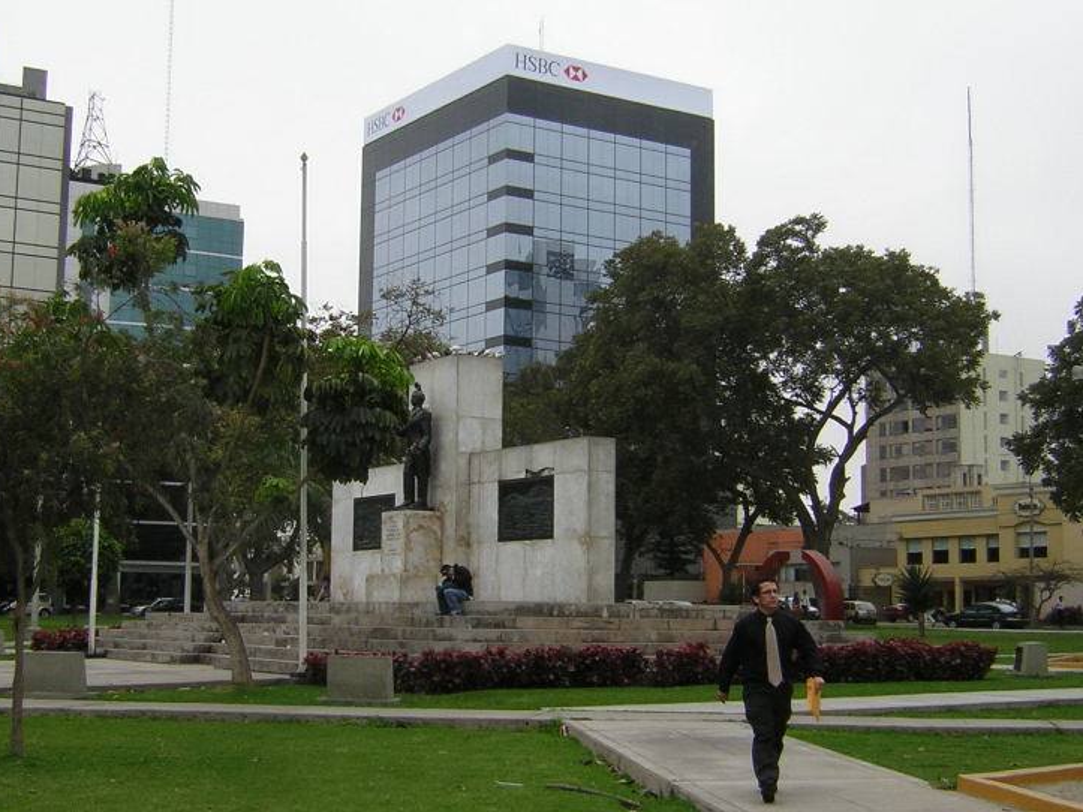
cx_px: 511
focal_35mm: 52
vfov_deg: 28.0
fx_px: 1627
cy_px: 400
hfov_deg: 36.8
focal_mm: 6.1
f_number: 5.8
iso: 50
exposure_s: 1/187
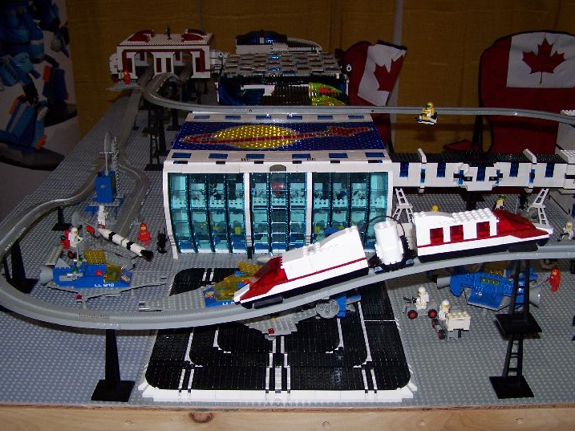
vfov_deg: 34.3
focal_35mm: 42
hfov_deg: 44.8
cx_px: 309
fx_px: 697
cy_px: 219
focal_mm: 6.3
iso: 140
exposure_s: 1/60
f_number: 2.8
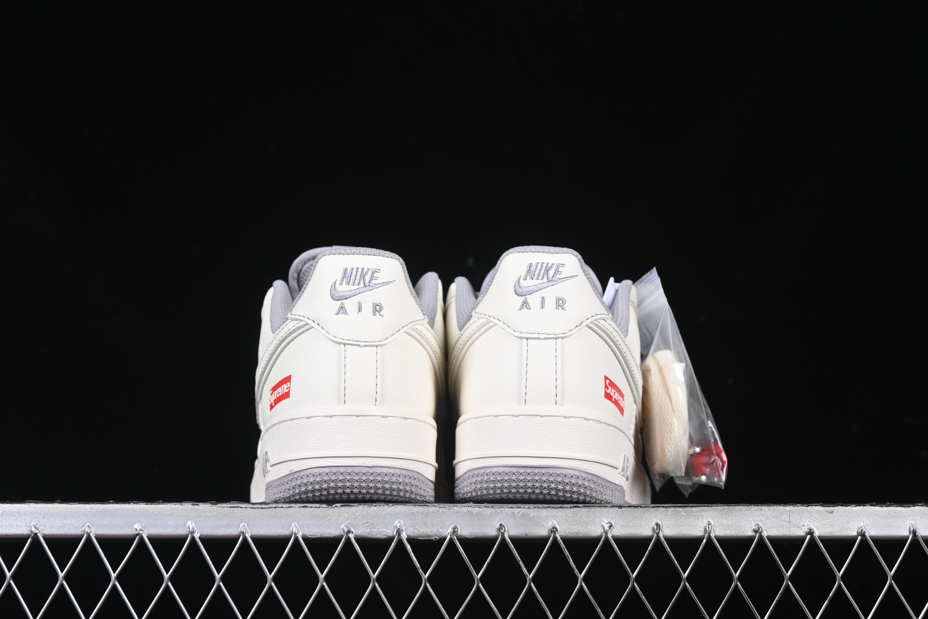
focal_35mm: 75
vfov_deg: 18.2
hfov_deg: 27.0
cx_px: 464
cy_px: 310
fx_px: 1933
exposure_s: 1/80
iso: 160
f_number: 8
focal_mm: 50
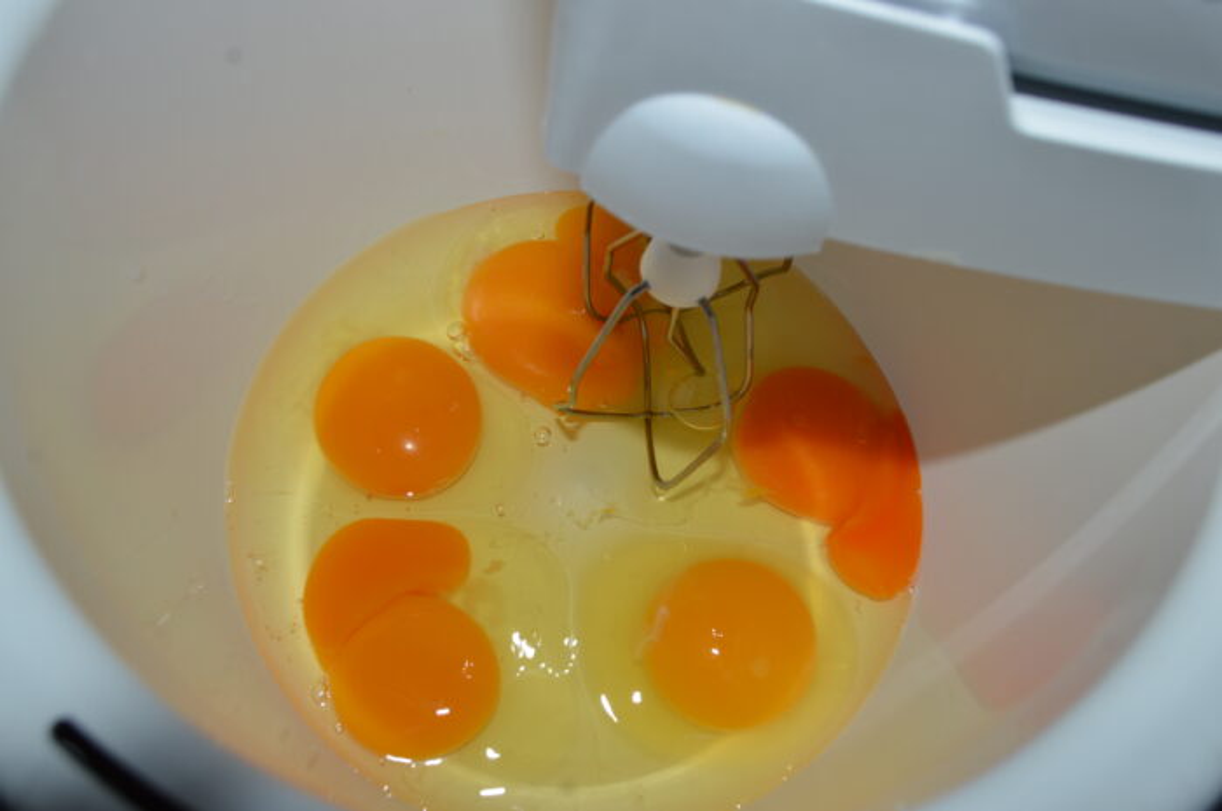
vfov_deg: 36.8
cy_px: 406
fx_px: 1221
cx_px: 611
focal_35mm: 36
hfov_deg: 53.2
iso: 100
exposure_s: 1/60
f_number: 8
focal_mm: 24
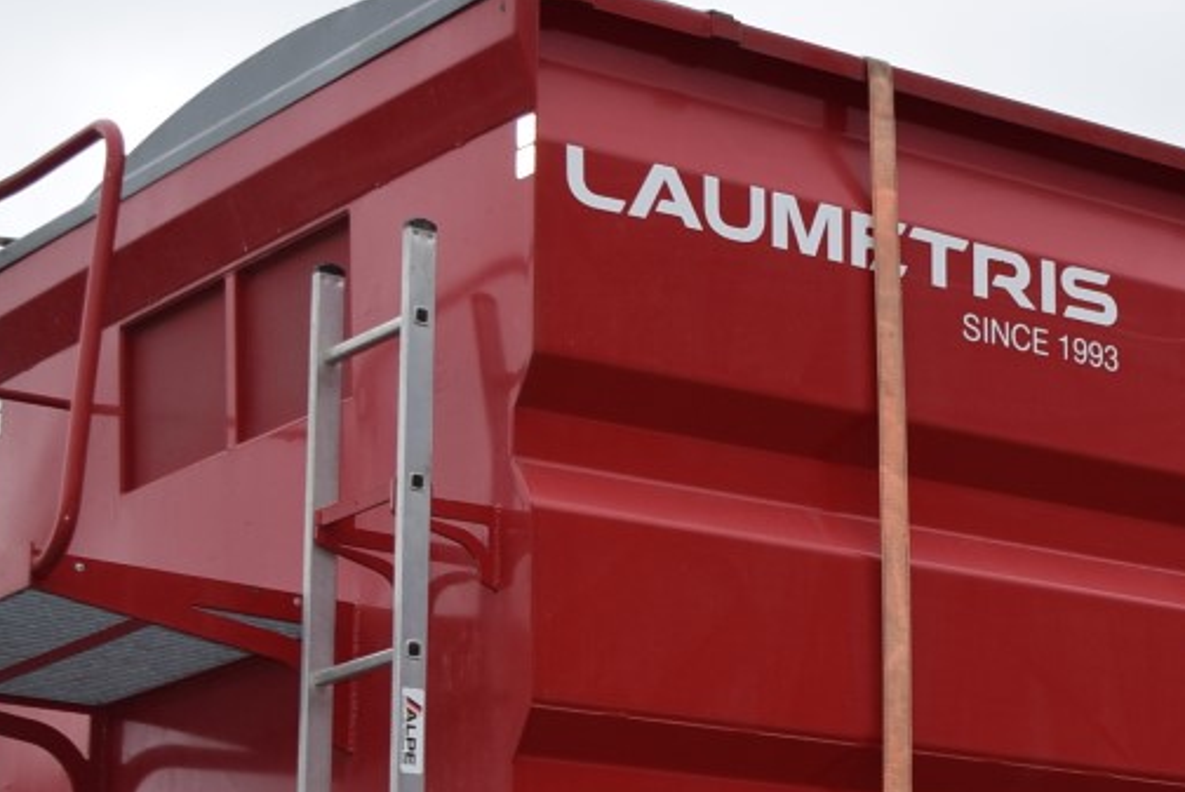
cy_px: 1018
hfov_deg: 17.7
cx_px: 1350
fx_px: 3644
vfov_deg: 12.1
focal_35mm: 111
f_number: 5.6
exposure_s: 1/125
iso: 100
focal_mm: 23
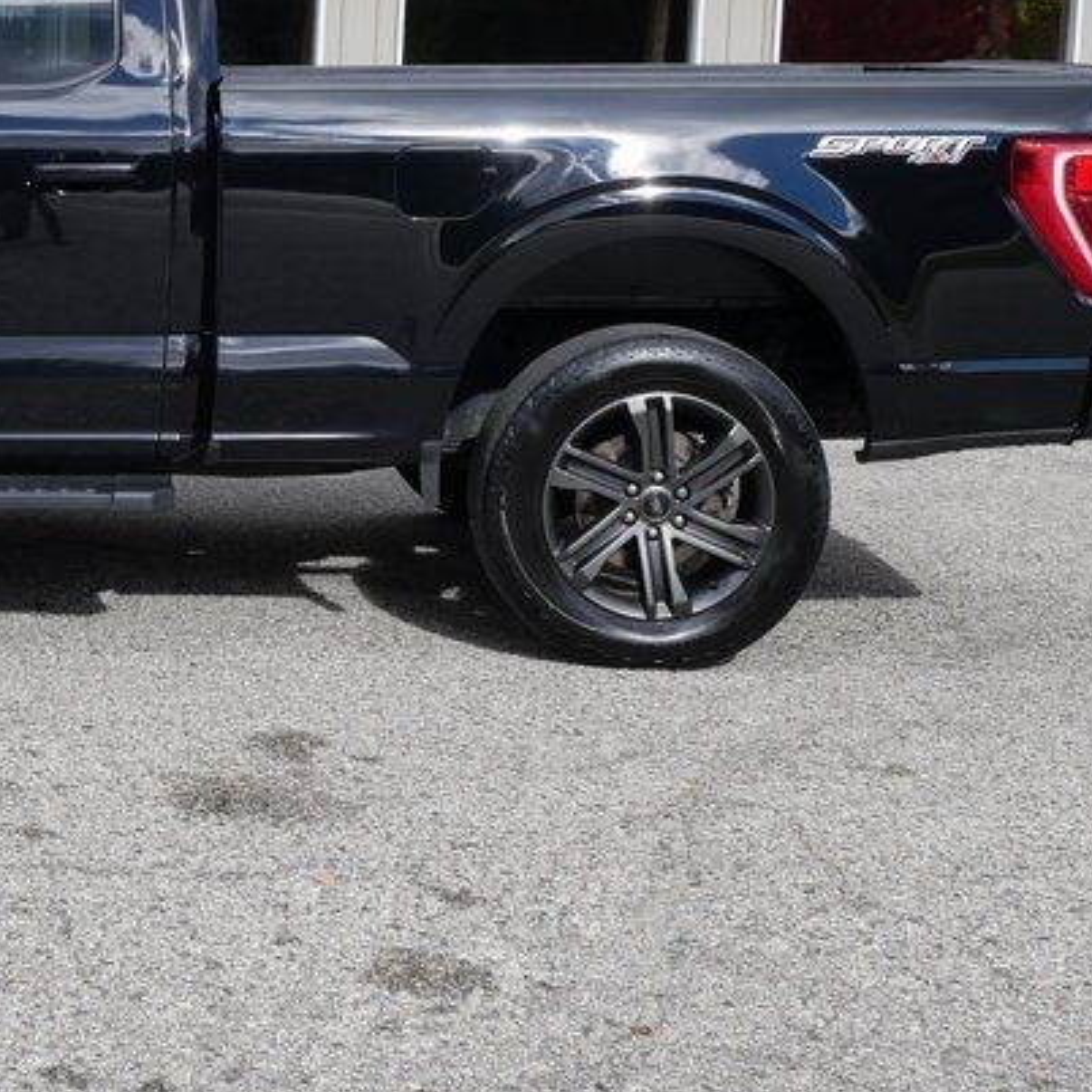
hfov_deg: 22.8
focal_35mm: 72
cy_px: 321
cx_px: -65
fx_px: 2570
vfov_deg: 23.8
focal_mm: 16
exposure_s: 1/400
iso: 200
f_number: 7.1
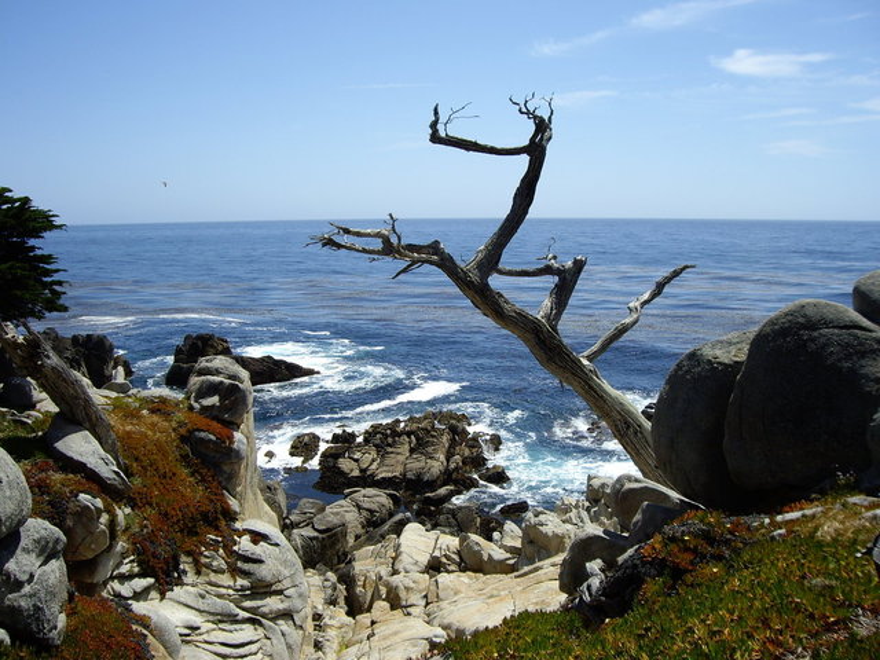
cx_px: 440
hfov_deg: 49.0
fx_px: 966
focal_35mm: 38
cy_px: 330
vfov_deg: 37.7
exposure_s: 1/500
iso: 50
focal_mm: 6.2
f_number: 4.3
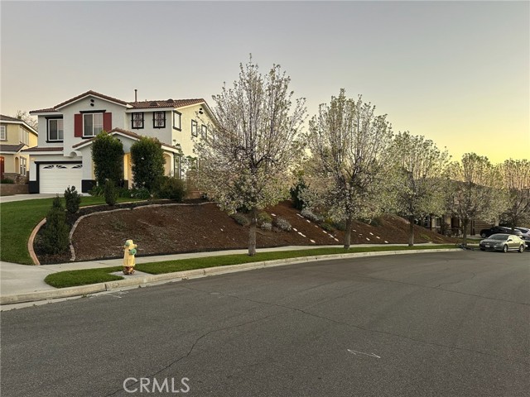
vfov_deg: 56.8
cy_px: 198
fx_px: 367
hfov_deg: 71.6
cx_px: 265
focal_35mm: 24
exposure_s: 1/60
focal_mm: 6.86
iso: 160
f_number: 1.78
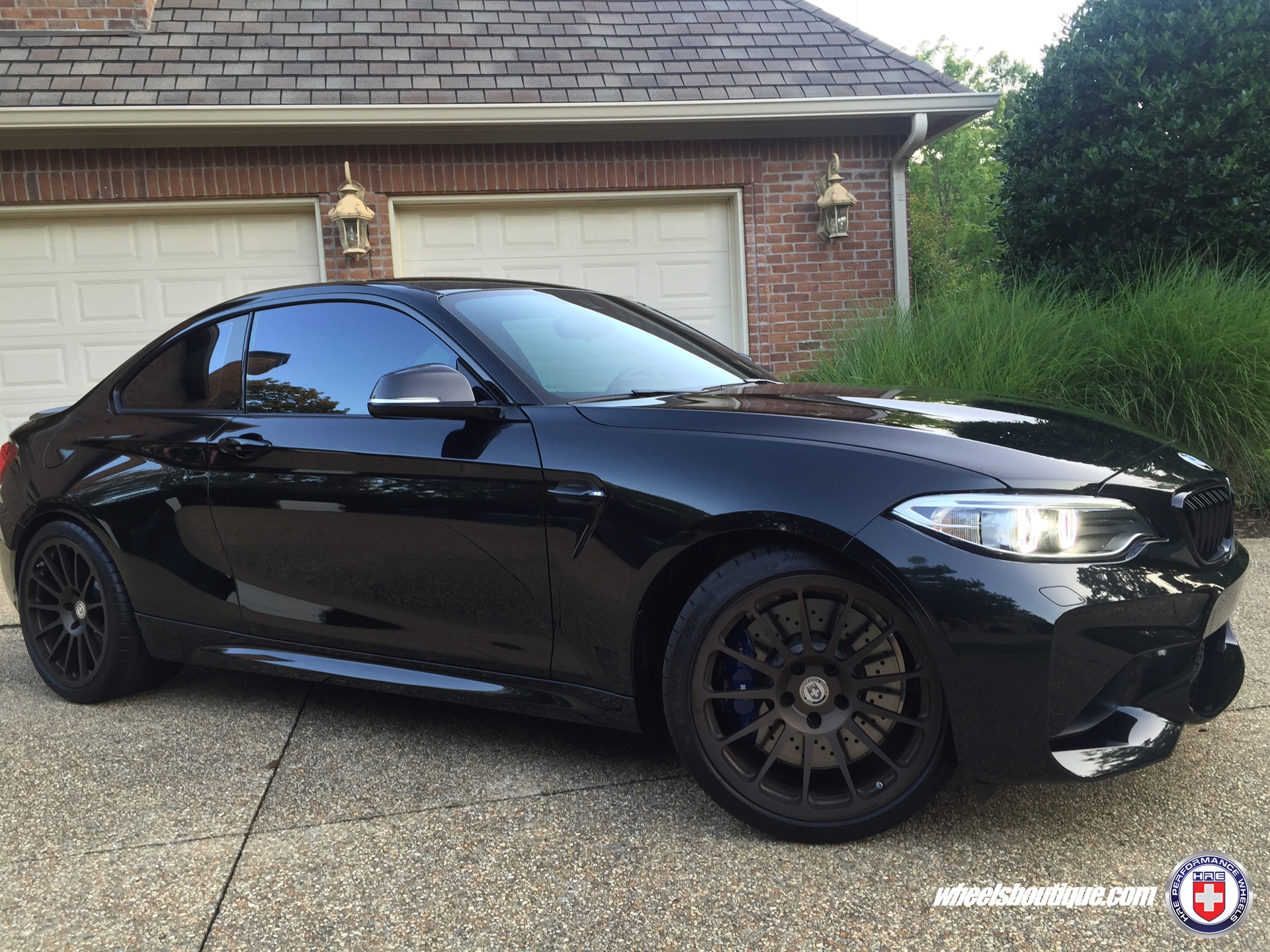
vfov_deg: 48.2
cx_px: 635
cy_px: 476
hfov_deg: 61.7
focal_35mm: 29
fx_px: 1064
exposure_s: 1/40
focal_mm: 4.15
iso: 32
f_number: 2.2
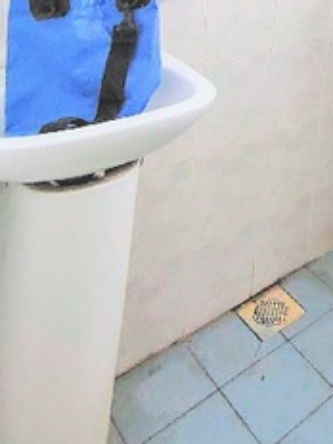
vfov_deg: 35.1
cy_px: -73
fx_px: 564
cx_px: 423
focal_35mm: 44
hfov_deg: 27.8
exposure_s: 1/50
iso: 169
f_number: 2.2
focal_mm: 1.43
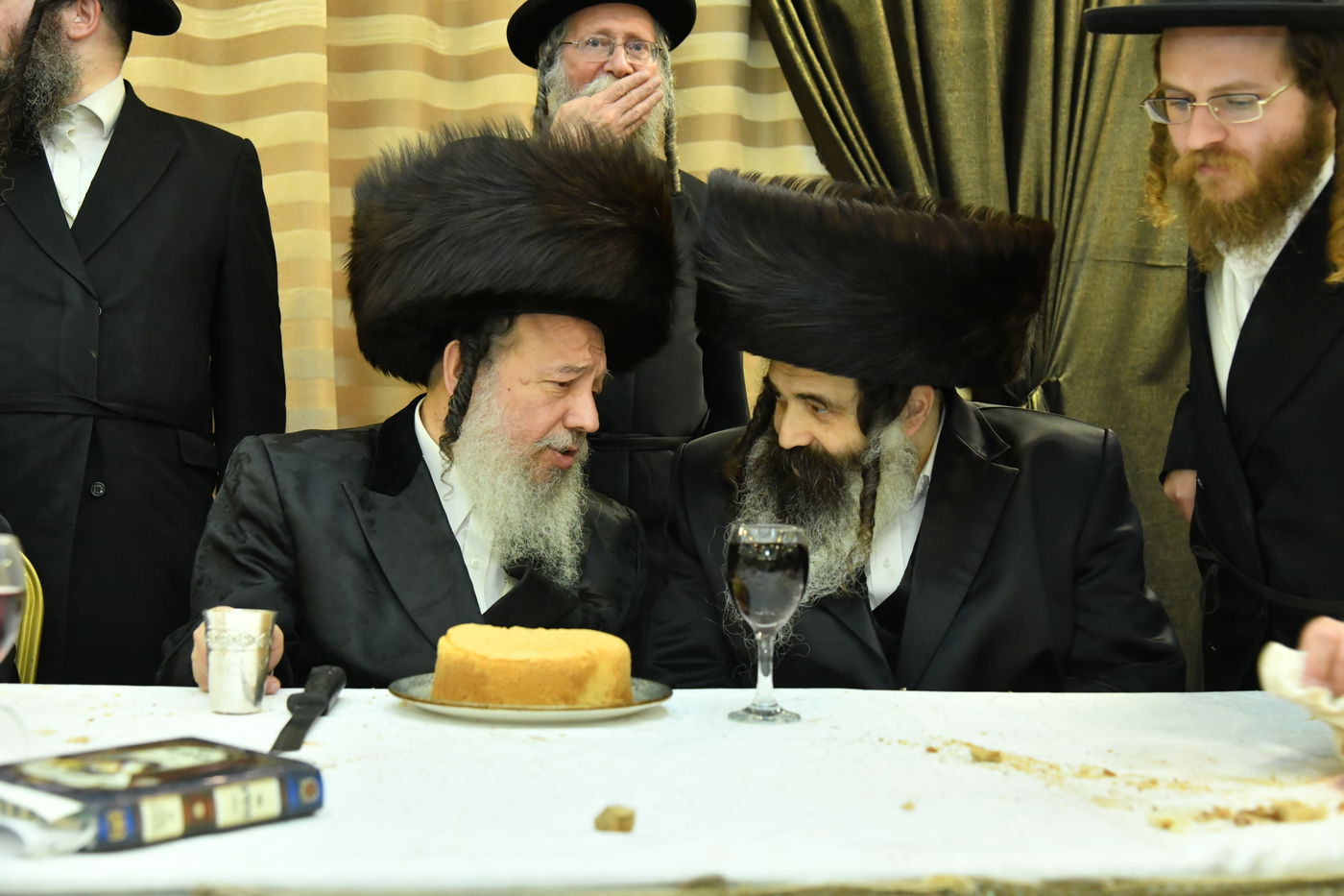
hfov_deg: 39.6
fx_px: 1866
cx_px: 672
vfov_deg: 27.0
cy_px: 448
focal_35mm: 50
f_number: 5
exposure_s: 1/250
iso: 4000
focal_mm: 50
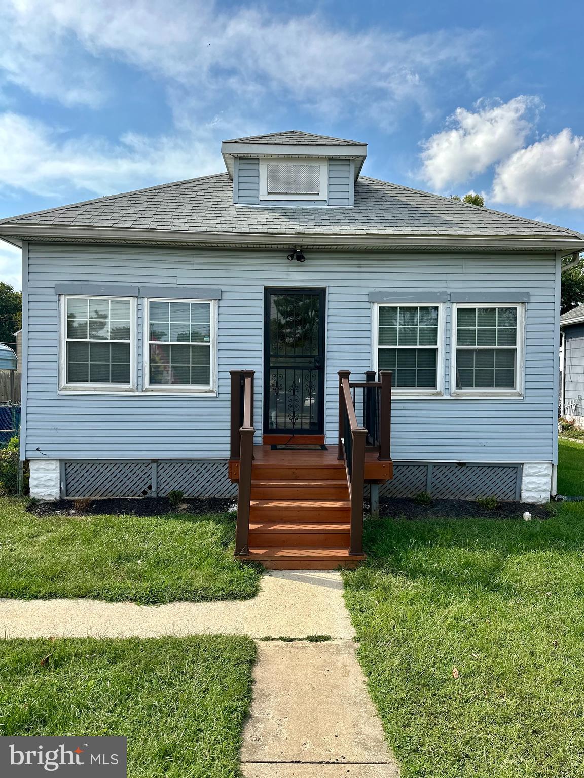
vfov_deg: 71.6
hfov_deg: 56.8
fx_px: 540
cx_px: 292
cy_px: 389
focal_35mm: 24
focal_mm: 6.86
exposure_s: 1/3356
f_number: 1.78
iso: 80
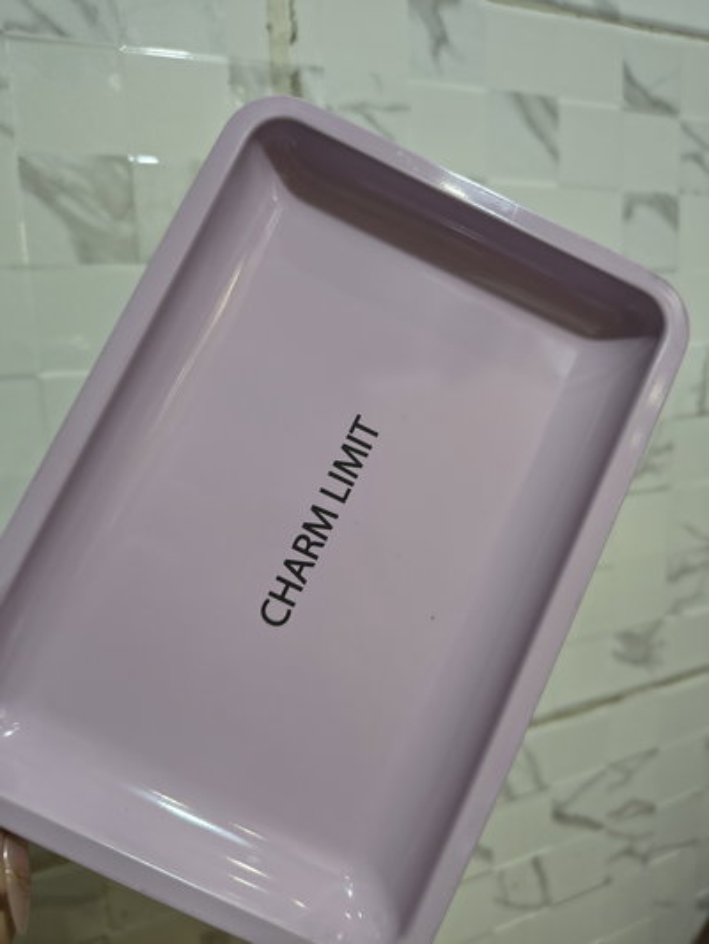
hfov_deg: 56.8
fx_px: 655
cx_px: 354
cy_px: 472
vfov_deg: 71.6
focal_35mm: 24
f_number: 1.8
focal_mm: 5.56
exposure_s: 1/50
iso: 472
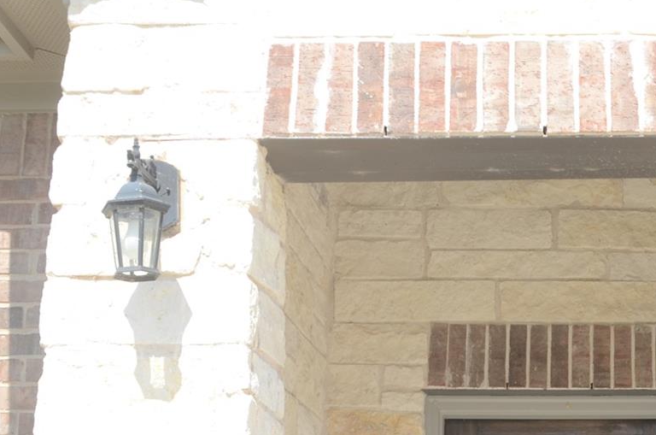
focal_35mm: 72
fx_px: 1310
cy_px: 267
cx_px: 559
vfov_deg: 18.8
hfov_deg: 27.4
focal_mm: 18
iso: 180
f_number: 8
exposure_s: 1/250
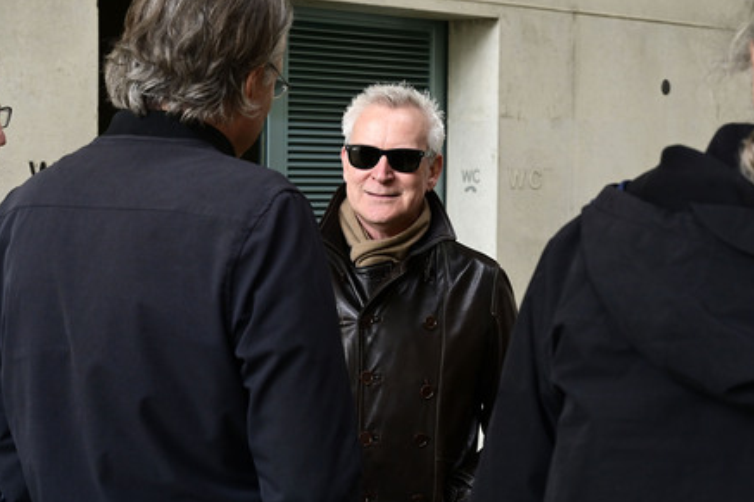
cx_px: 380
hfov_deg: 31.0
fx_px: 1361
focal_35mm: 65
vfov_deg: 20.9
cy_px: 252
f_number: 9
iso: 2000
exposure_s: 1/250
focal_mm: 63
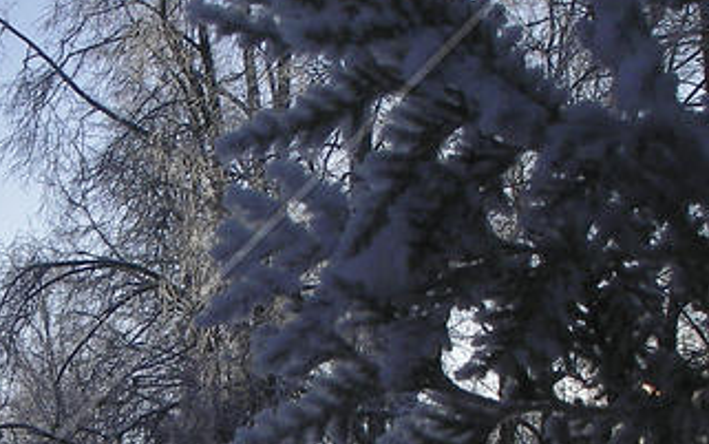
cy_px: 554
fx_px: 1875
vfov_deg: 13.1
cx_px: -62
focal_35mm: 97
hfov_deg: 20.5
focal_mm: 6.3
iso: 50
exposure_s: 1/400
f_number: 6.6
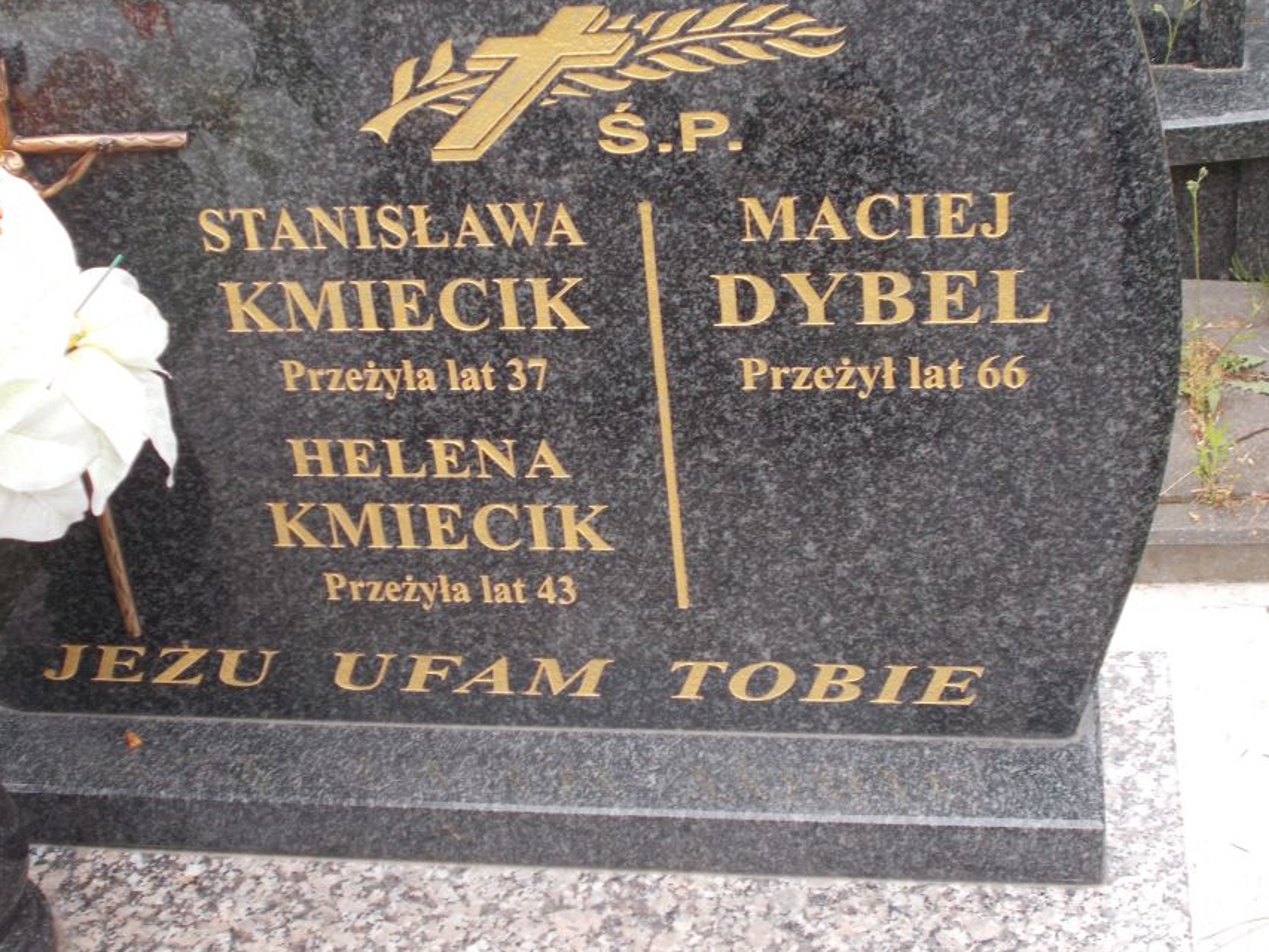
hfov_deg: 32.2
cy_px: 421
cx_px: 591
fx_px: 2200
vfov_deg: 24.4
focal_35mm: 60
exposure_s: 1/80
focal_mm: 9
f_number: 4.5
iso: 80
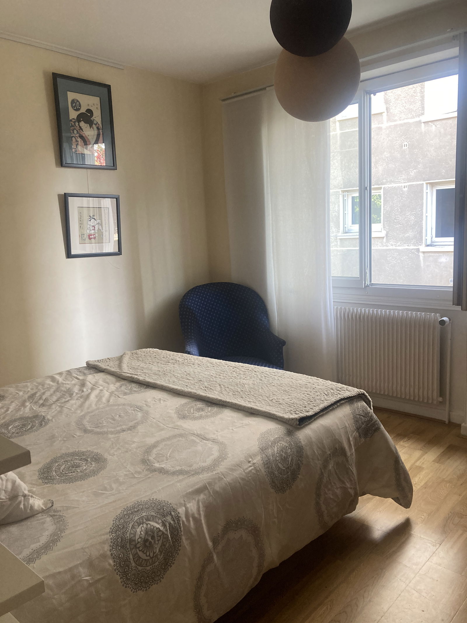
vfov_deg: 63.4
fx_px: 504
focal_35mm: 28
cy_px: 312
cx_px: 234
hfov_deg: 49.7
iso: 100
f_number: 1.8
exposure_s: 1/60
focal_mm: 3.99
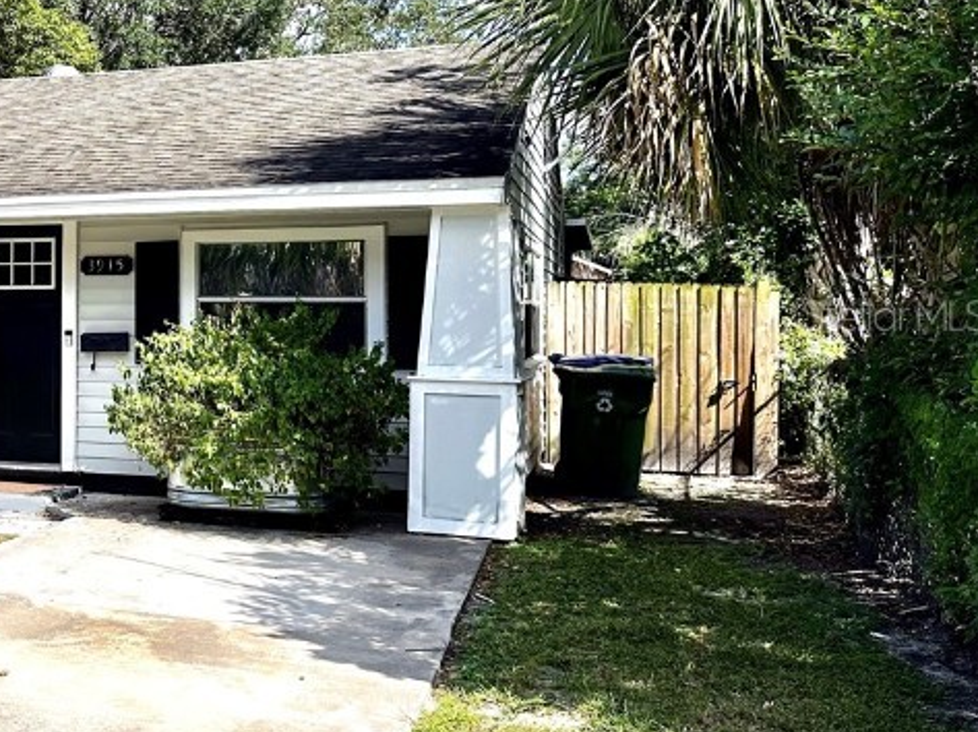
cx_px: -62
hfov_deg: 32.9
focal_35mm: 52
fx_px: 1468
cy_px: 314
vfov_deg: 28.0
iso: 80
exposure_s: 1/4348
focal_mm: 6.86
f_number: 1.78
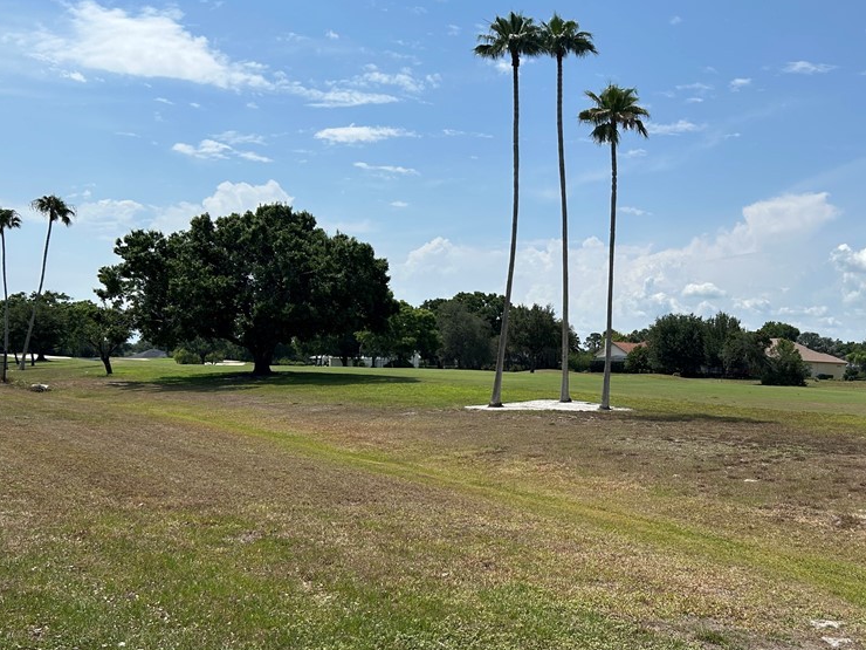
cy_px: 347
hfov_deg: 50.5
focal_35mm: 36
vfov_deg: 39.6
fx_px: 901
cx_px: 575
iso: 50
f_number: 1.5
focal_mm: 5.7
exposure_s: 1/7463
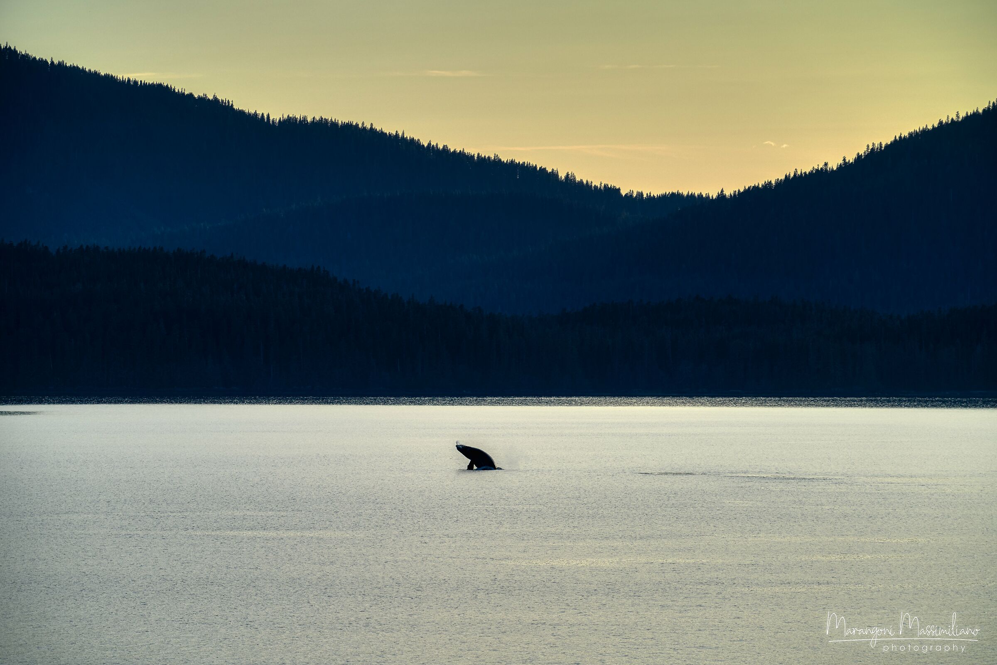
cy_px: 332
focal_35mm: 198
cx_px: 498
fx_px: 5484
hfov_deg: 10.4
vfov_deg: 6.9
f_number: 5.6
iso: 200
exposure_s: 1/1000
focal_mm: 198
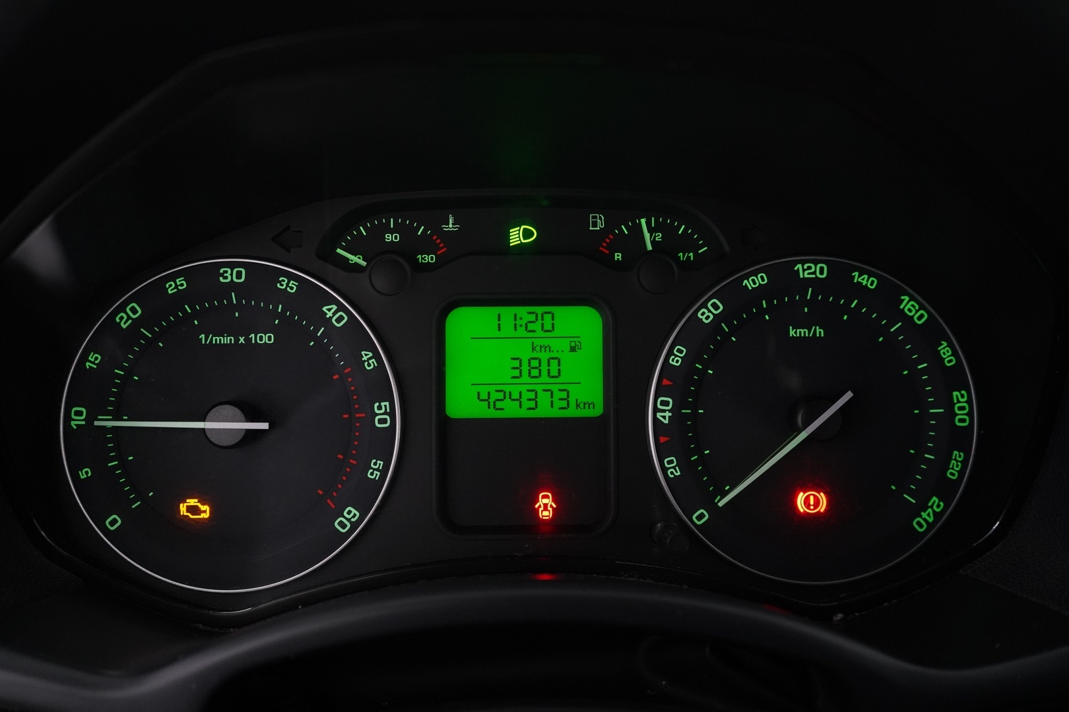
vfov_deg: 43.6
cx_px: 534
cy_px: 356
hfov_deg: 61.9
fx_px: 891
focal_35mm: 30
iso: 4000
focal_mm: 30
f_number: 4
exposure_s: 1/60
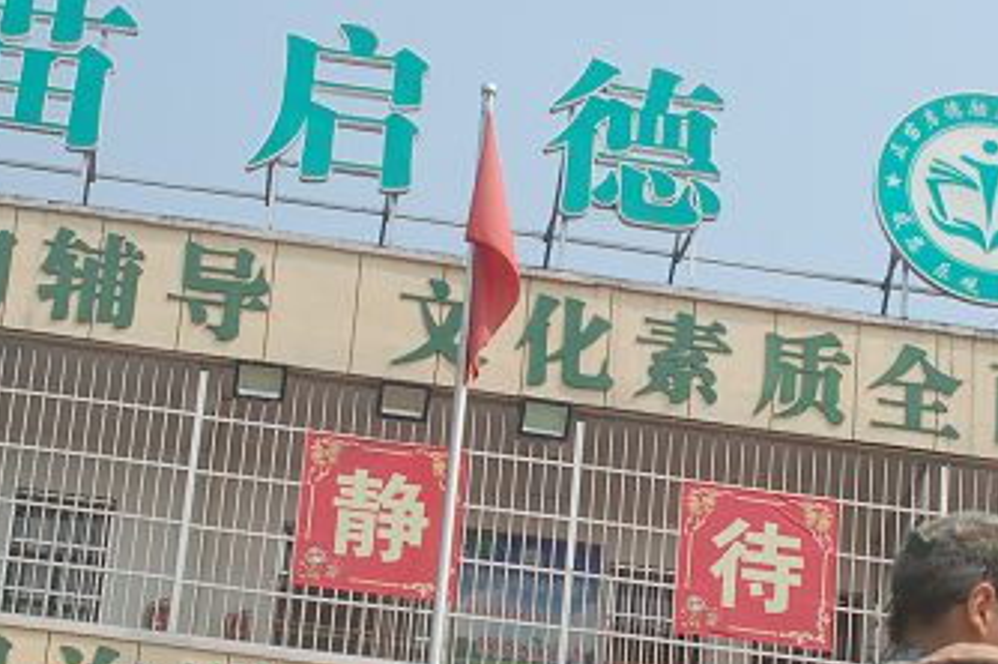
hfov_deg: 19.0
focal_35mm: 107
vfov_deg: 12.7
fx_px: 2963
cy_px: 549
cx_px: 696
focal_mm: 28
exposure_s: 1/320
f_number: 9
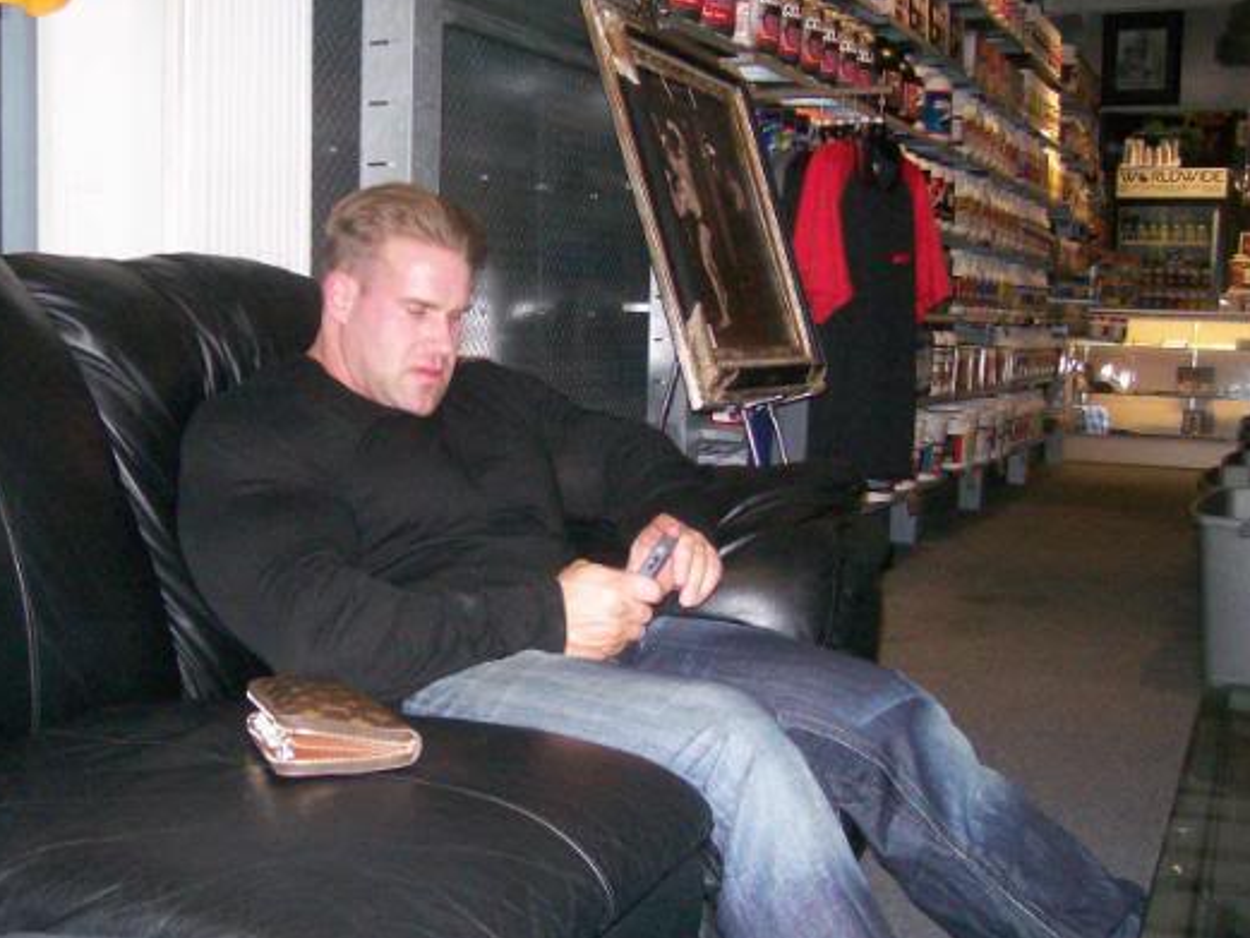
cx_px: 487
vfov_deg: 33.6
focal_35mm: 43
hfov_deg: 43.6
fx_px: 1553
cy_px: 516
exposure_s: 1/125
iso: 400
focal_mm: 5.8
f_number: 2.8
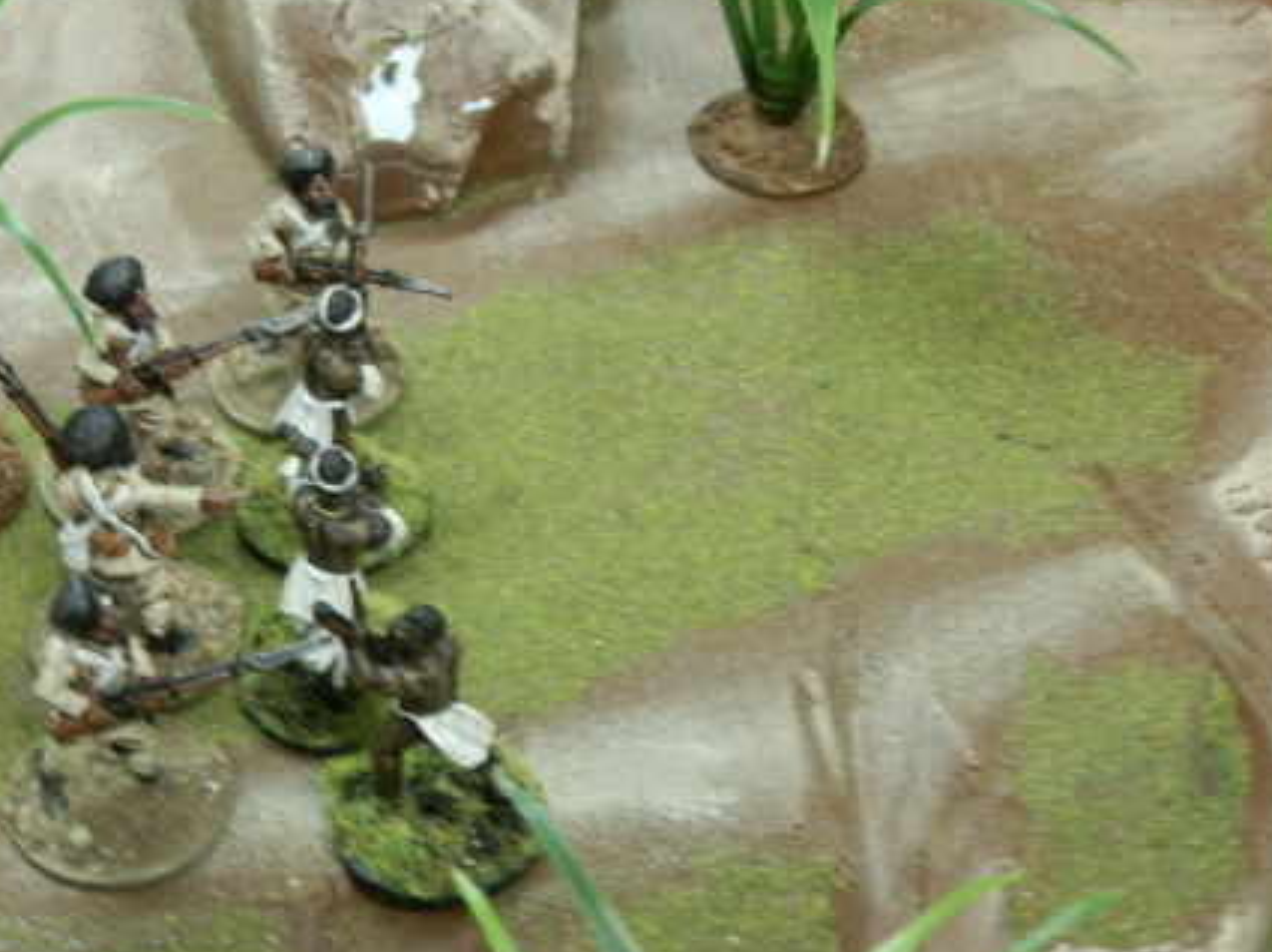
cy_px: 488
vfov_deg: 19.1
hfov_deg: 25.3
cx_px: 488
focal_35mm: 77
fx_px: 2827
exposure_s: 1/13
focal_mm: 10.99
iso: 200
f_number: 3.7
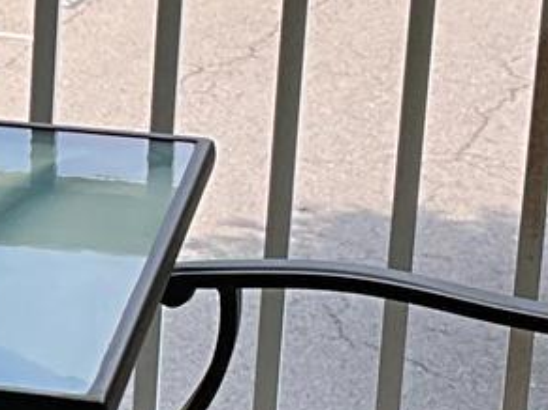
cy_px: 196
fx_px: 3228
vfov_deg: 7.3
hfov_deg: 9.4
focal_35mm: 204
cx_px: -266
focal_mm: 3
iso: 25
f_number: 1.8
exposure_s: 1/580
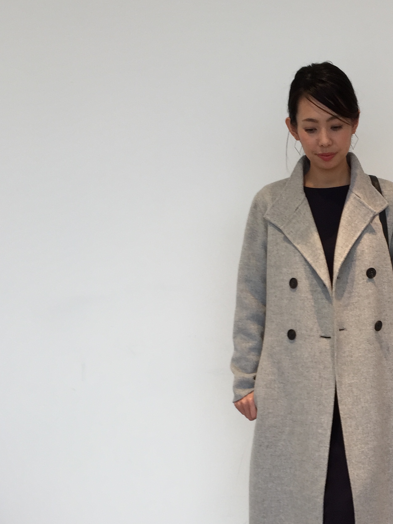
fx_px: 863
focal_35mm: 57
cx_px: 346
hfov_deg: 25.0
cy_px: 375
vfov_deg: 33.3
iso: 40
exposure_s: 1/50
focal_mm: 4.15
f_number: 2.2
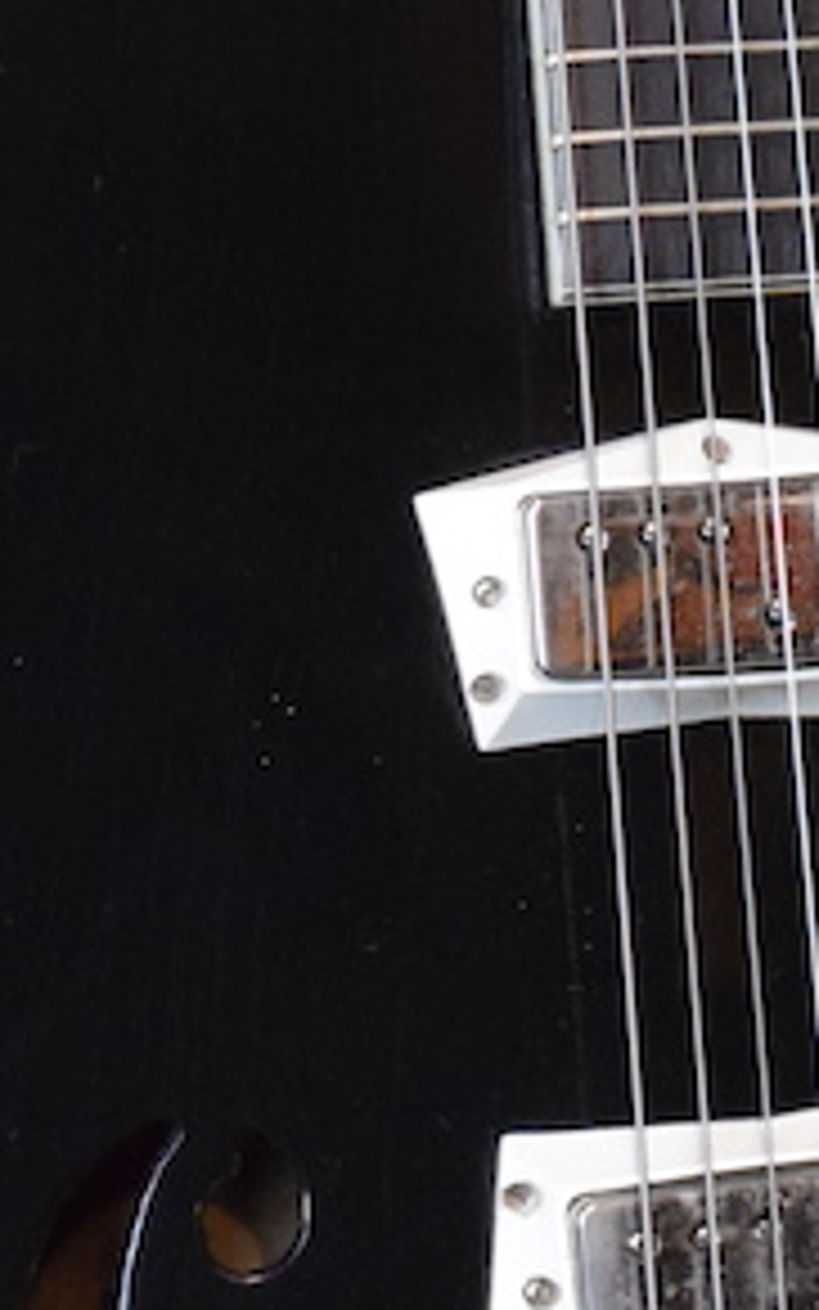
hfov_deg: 5.9
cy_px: -81
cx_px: 472
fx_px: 7889
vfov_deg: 9.4
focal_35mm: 221
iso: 2200
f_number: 4.2
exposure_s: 1/60
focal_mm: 28
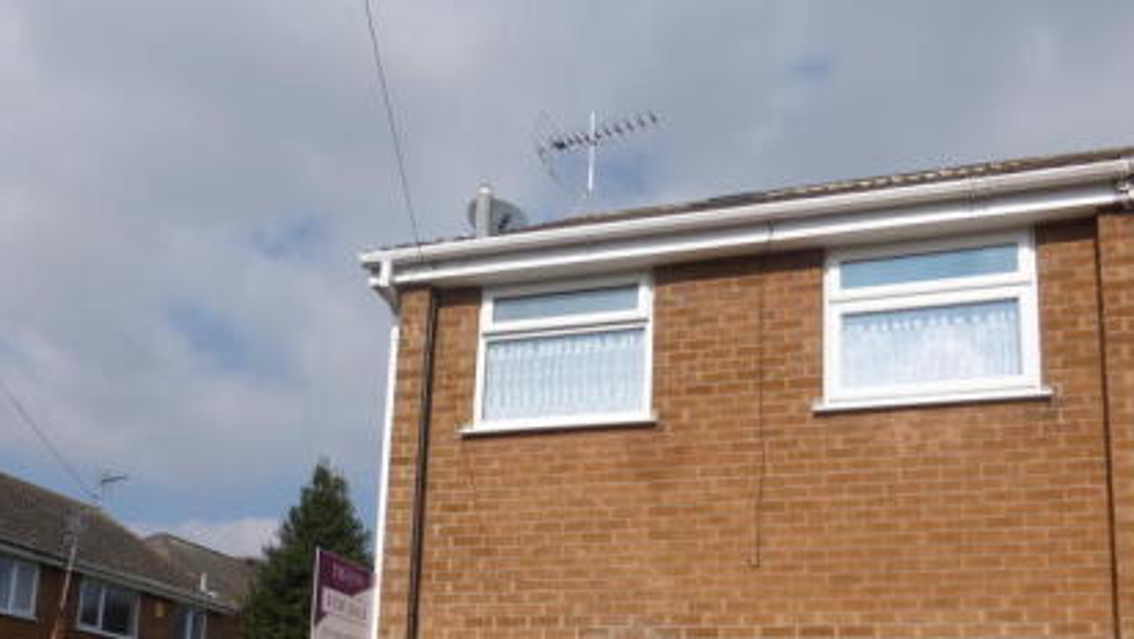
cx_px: 530
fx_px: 1113
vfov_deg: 30.5
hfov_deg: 54.0
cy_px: 580
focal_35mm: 37
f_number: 4
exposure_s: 1/1300
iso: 100
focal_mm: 4.3
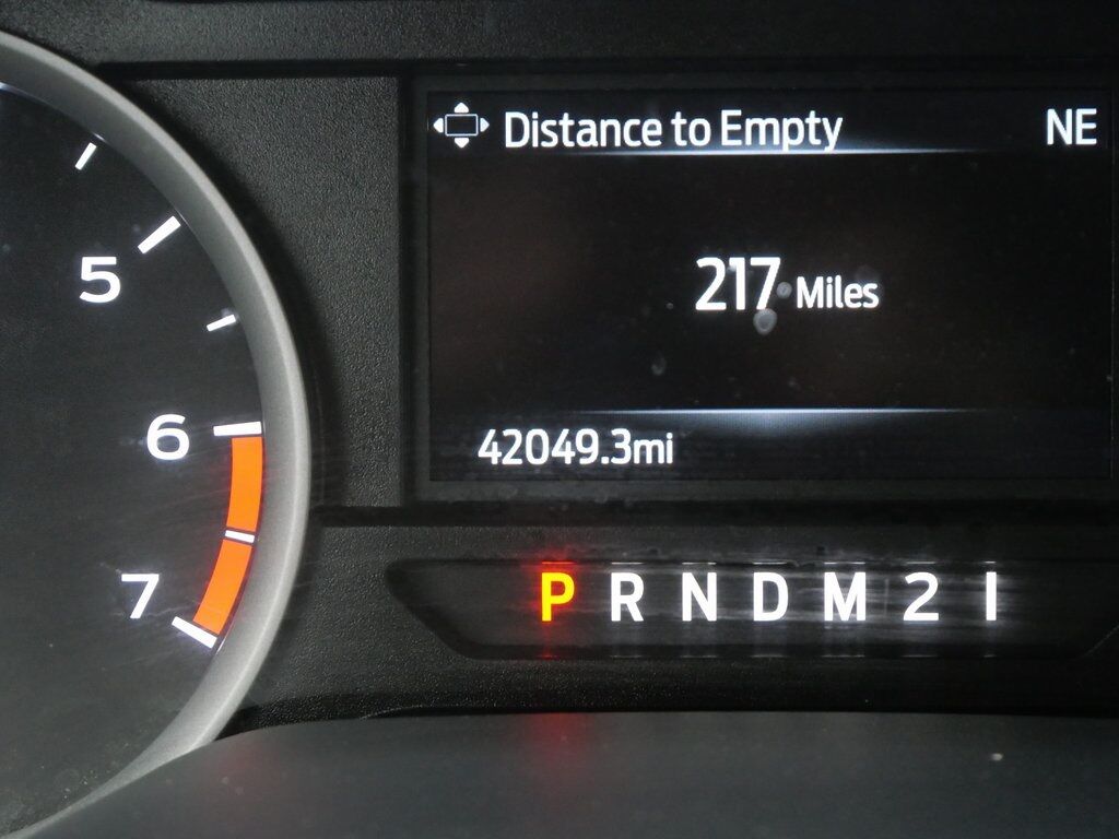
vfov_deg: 22.9
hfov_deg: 30.3
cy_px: 420
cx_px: 560
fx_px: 2069
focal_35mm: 64
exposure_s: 1/50
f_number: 5.6
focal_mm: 32
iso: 3200
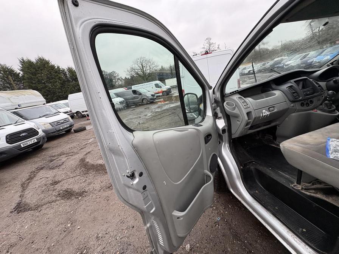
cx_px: 170
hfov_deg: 102.1
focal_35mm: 14
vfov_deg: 85.7
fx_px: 137
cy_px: 127
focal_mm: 2.22
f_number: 2.2
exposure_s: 1/99
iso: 160
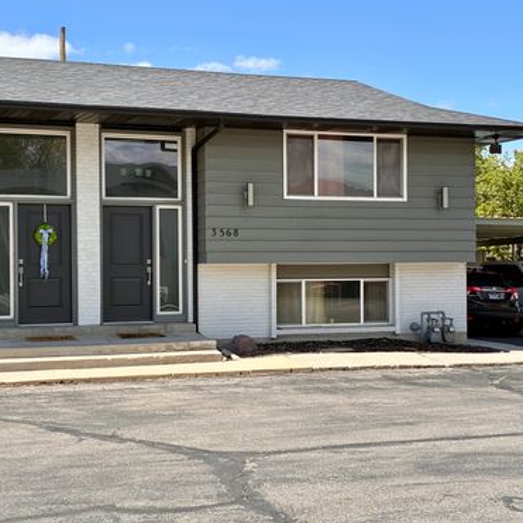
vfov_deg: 27.7
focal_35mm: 62
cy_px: 263
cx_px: 255
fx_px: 1060
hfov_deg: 27.7
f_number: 1.64
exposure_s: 1/1082
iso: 20
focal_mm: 4.2
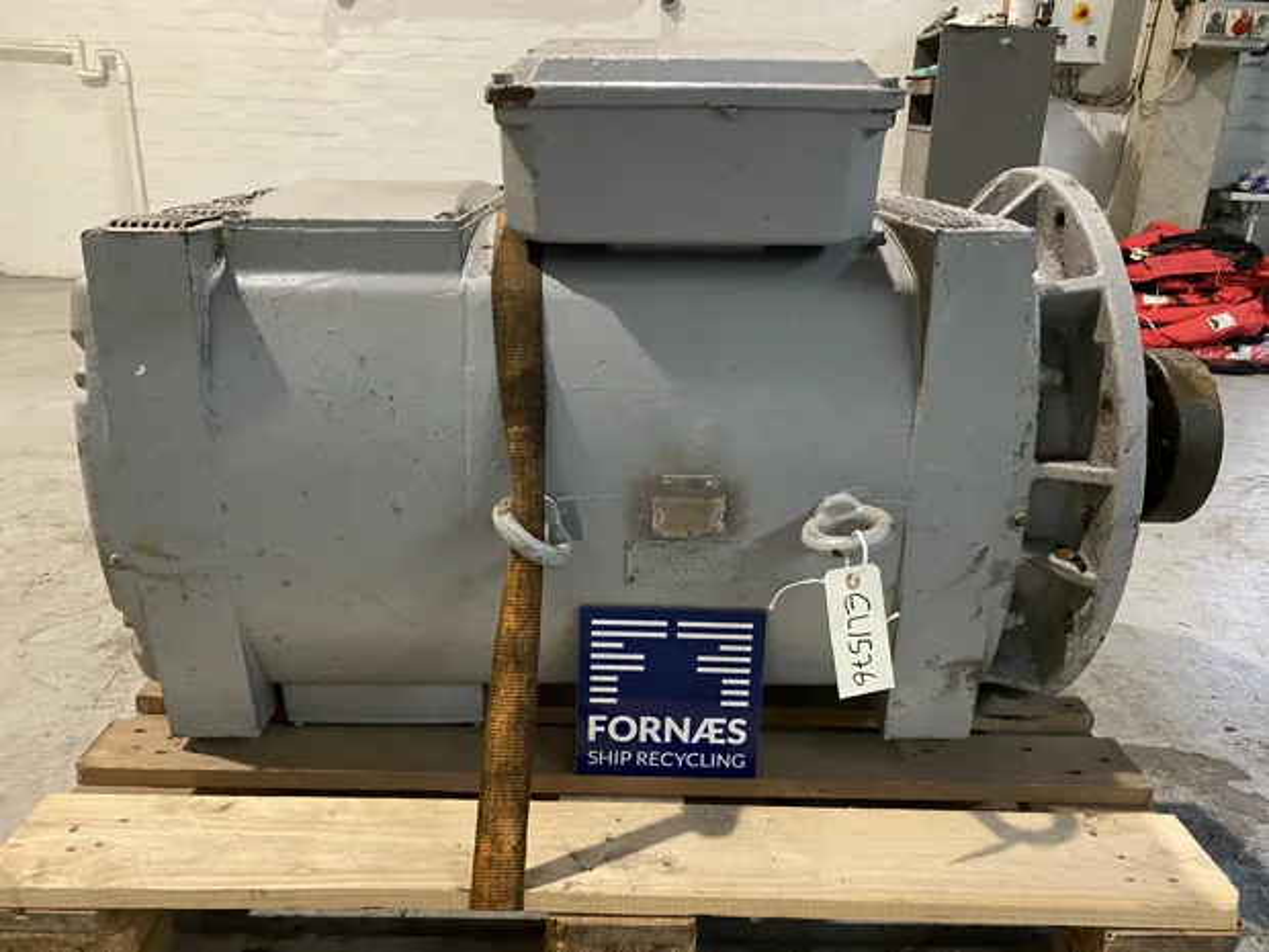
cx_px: 634
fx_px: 953
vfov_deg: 53.1
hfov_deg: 67.3
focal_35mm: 26
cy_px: 476
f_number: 1.8
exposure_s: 1/50
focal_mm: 4.25
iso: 400
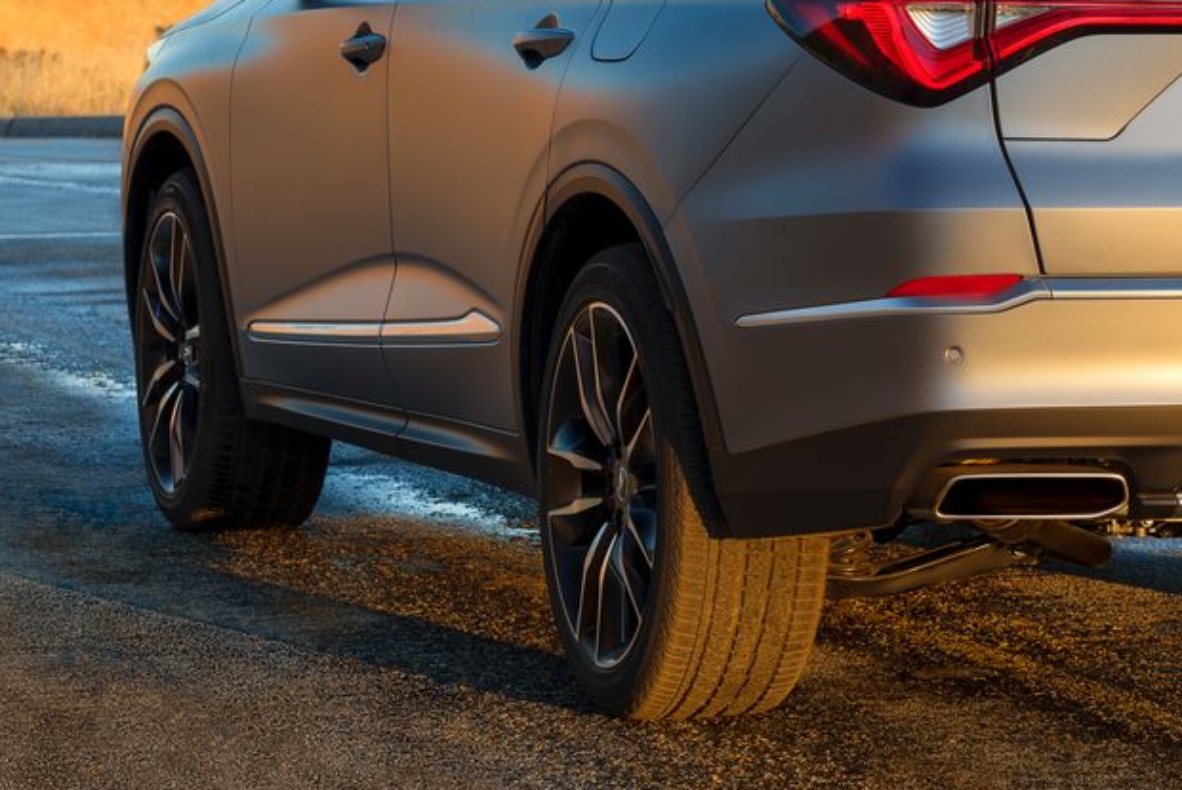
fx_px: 5748
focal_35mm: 175
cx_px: 1047
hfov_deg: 11.7
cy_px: 74
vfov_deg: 7.8
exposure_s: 1/6
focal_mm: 110
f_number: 11
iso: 100
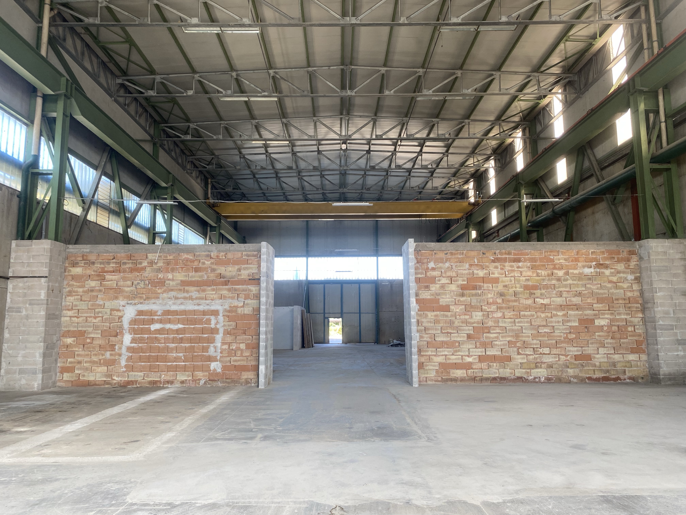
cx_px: 343
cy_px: 258
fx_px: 515
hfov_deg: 67.3
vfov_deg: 53.1
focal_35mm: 26
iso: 80
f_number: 1.8
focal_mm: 4.25
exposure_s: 1/121
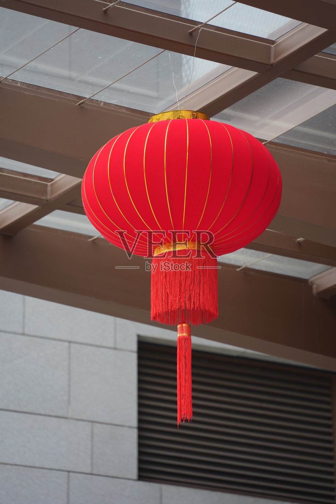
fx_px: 2799
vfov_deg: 10.3
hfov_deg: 6.9
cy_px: 252
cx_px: 168
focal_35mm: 200
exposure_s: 1/60
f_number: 5.6
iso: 200
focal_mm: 200
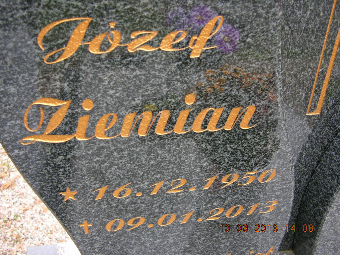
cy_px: 128
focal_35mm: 35
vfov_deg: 40.7
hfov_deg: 52.6
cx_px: 170
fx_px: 344
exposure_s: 1/59.3
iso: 50
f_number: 3.2
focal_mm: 8.9
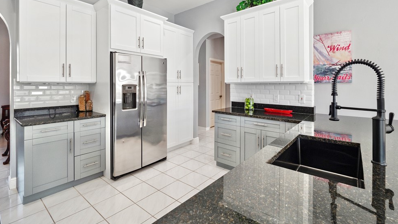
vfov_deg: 66.2
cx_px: 205
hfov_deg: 99.3
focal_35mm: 16
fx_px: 169
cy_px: 86
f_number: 7.1
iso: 200
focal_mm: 7
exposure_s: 1/15
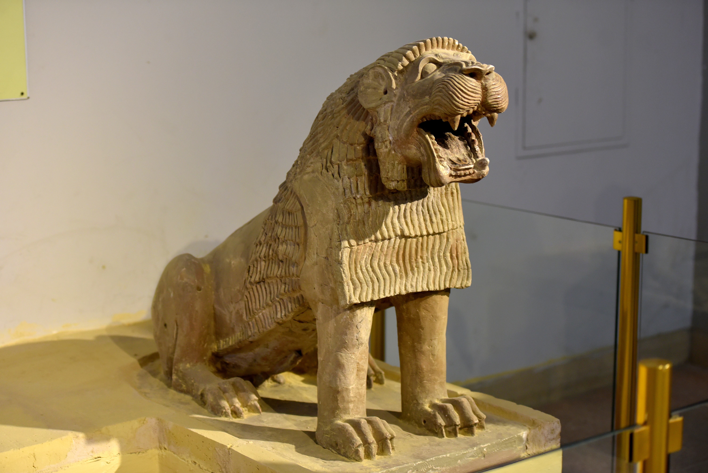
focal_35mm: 70
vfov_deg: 19.5
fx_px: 1377
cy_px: 236
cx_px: 354
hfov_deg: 28.8
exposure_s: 1/80
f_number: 2.8
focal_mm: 70
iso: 1100
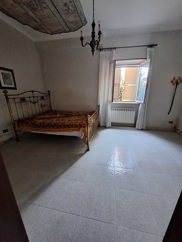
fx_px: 91
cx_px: 91
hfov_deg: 89.9
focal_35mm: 13
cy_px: 121
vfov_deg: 106.2
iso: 400
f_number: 2.2
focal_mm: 1.74
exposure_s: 1/25
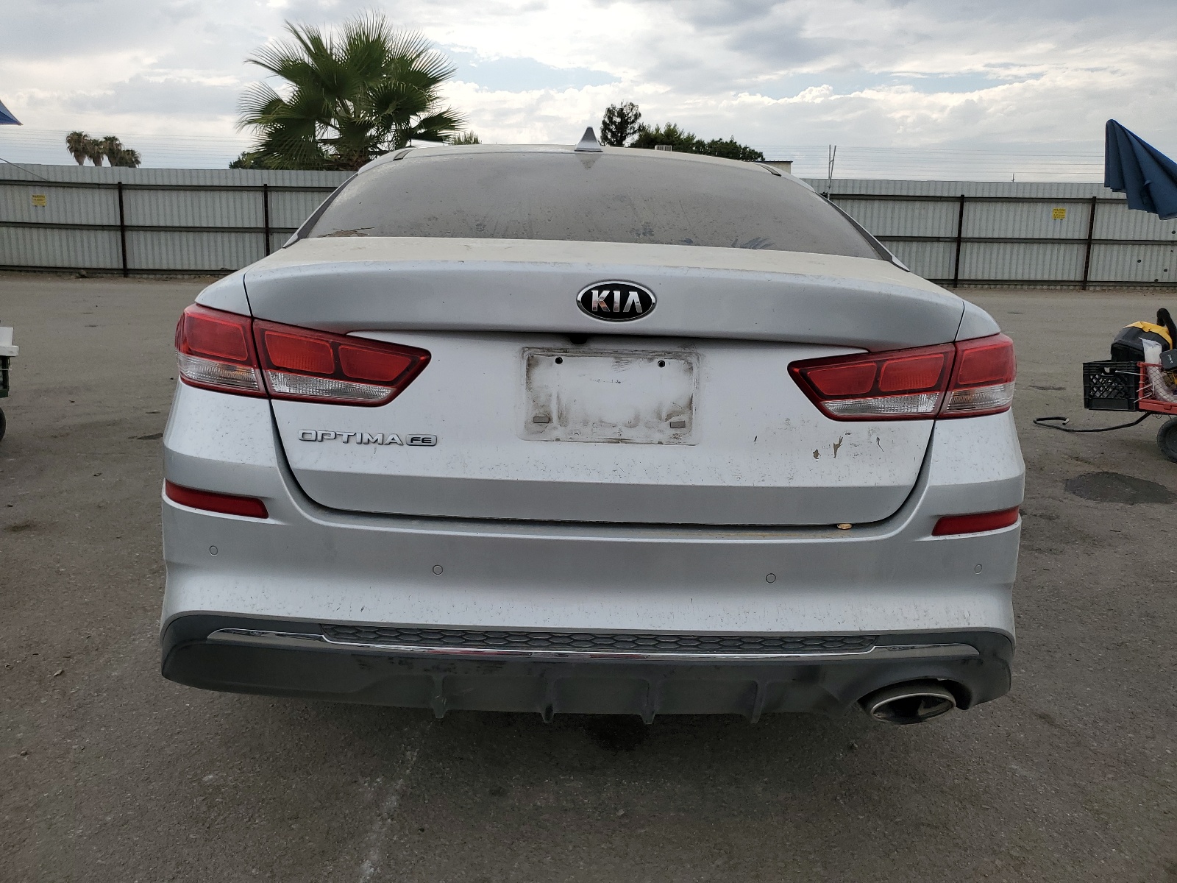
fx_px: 884
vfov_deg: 53.1
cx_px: 588
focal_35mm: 26
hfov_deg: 67.3
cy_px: 442
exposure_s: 1/2500
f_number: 1.5
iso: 50
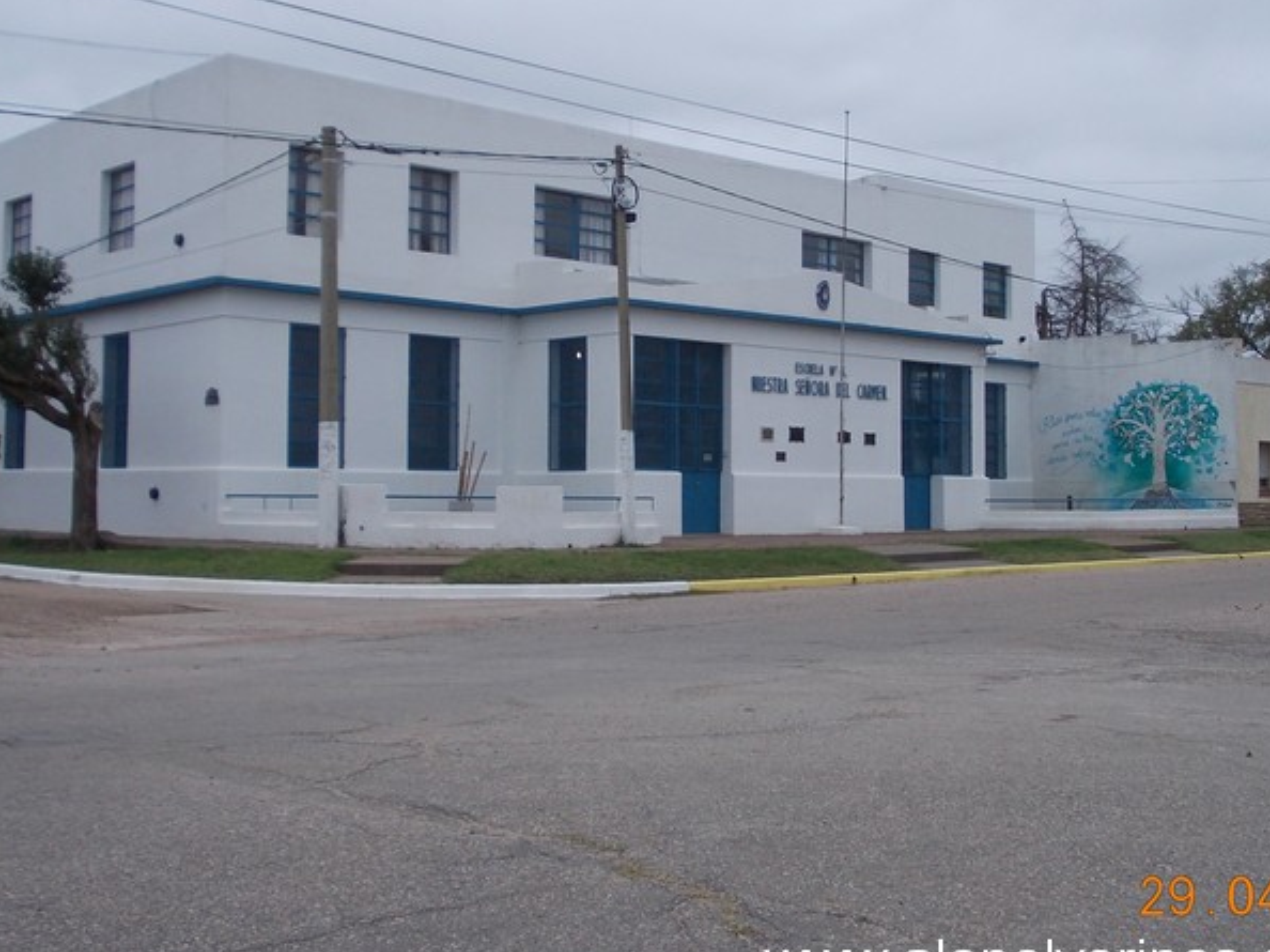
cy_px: 428
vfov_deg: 29.6
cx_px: 697
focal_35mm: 49
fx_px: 1797
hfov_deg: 38.9
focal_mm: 5.3
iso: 80
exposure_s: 1/250
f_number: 6.2
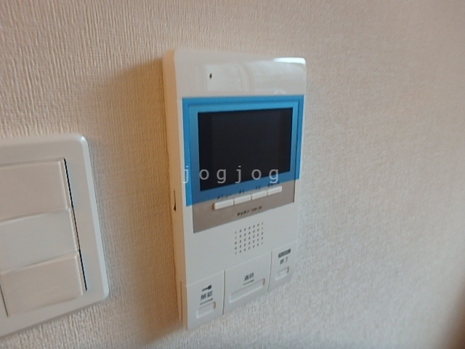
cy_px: 174
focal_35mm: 21
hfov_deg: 79.0
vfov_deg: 63.4
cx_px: 232
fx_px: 282
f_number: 3.5
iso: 250
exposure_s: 1/30
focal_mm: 3.7
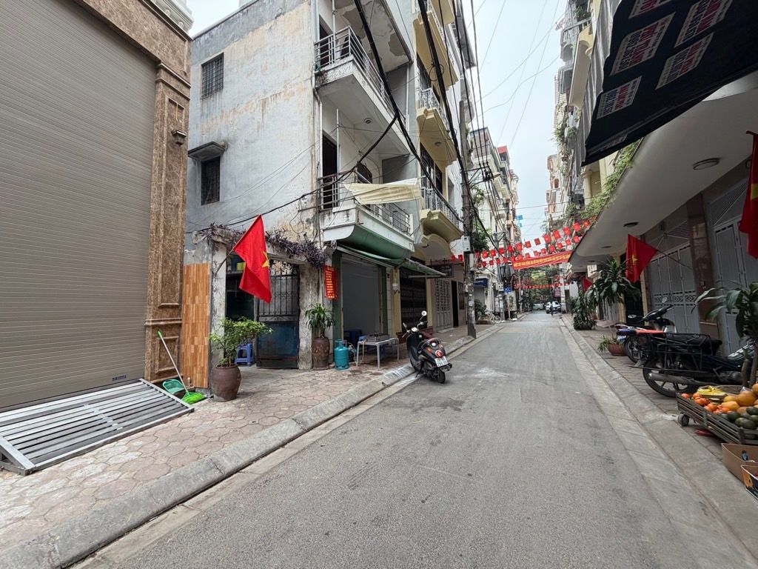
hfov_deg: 102.1
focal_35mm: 14
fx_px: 307
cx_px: 379
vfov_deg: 85.7
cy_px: 284
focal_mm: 2.22
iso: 50
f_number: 2.2
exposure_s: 1/157
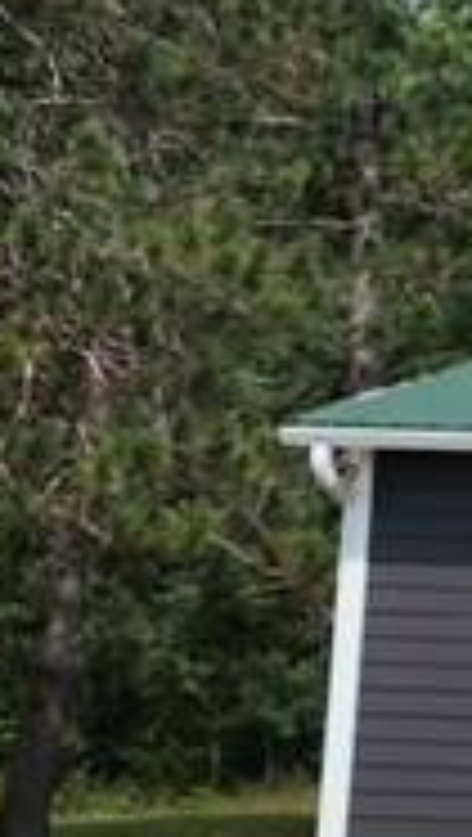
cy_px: 603
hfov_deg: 6.5
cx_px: 2090
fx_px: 3062
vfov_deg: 15.5
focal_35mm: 138
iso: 12
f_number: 1.8
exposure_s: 1/1120
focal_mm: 6.4
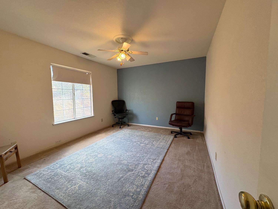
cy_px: 104
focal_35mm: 14
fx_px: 112
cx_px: 139
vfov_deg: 85.7
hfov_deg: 102.1
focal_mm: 2.22
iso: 400
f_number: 2.2
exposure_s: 1/120
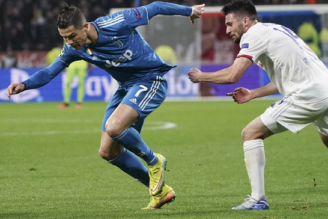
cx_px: 148
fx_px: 2842
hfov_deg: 6.6
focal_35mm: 312
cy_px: 109
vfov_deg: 4.4
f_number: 5.6
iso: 5000
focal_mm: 262
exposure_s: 1/1000
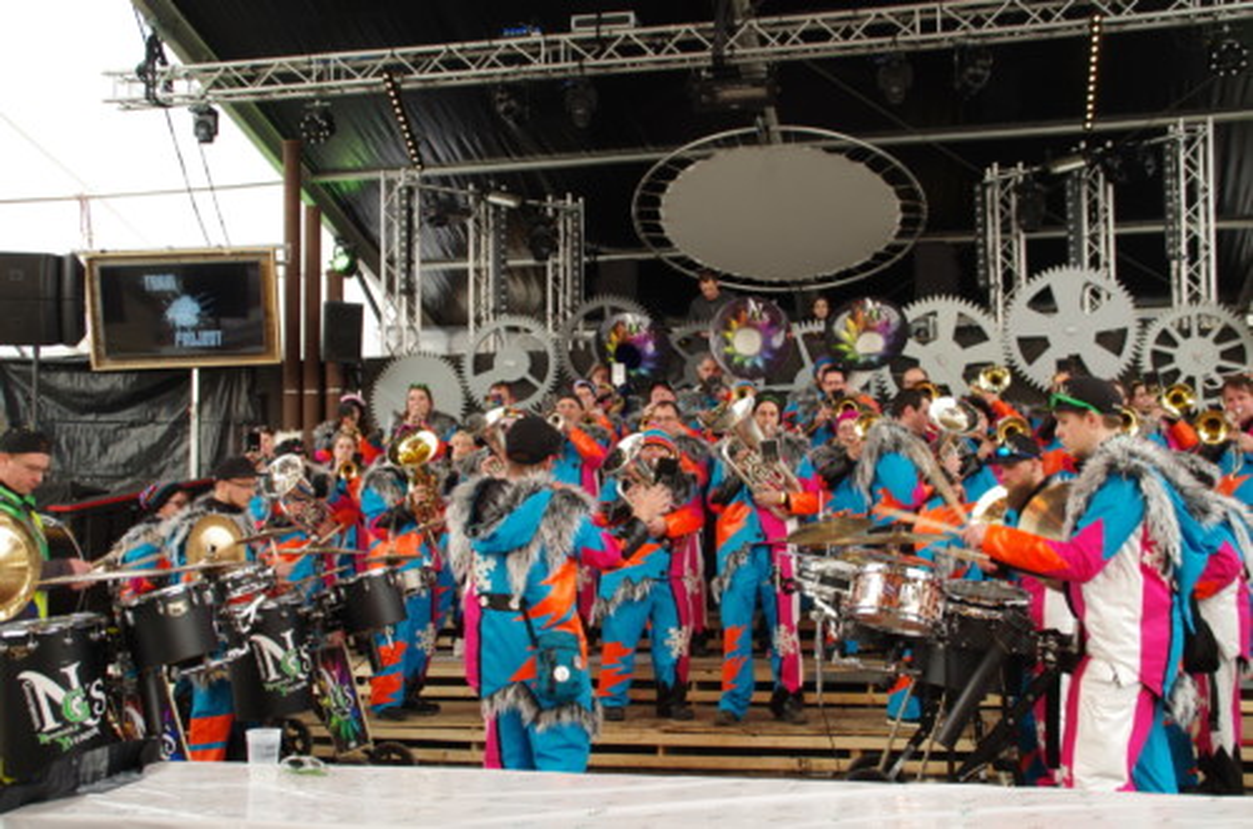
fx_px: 1459
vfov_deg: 31.7
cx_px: 626
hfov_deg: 46.5
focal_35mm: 42
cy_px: 414
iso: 400
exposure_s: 1/50
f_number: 6.3
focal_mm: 28
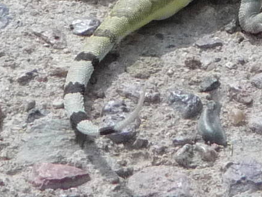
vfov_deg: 0.9
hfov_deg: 1.1
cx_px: 217
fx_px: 13211
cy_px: -112
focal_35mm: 1745
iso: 160
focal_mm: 47
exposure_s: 1/500
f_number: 4.9
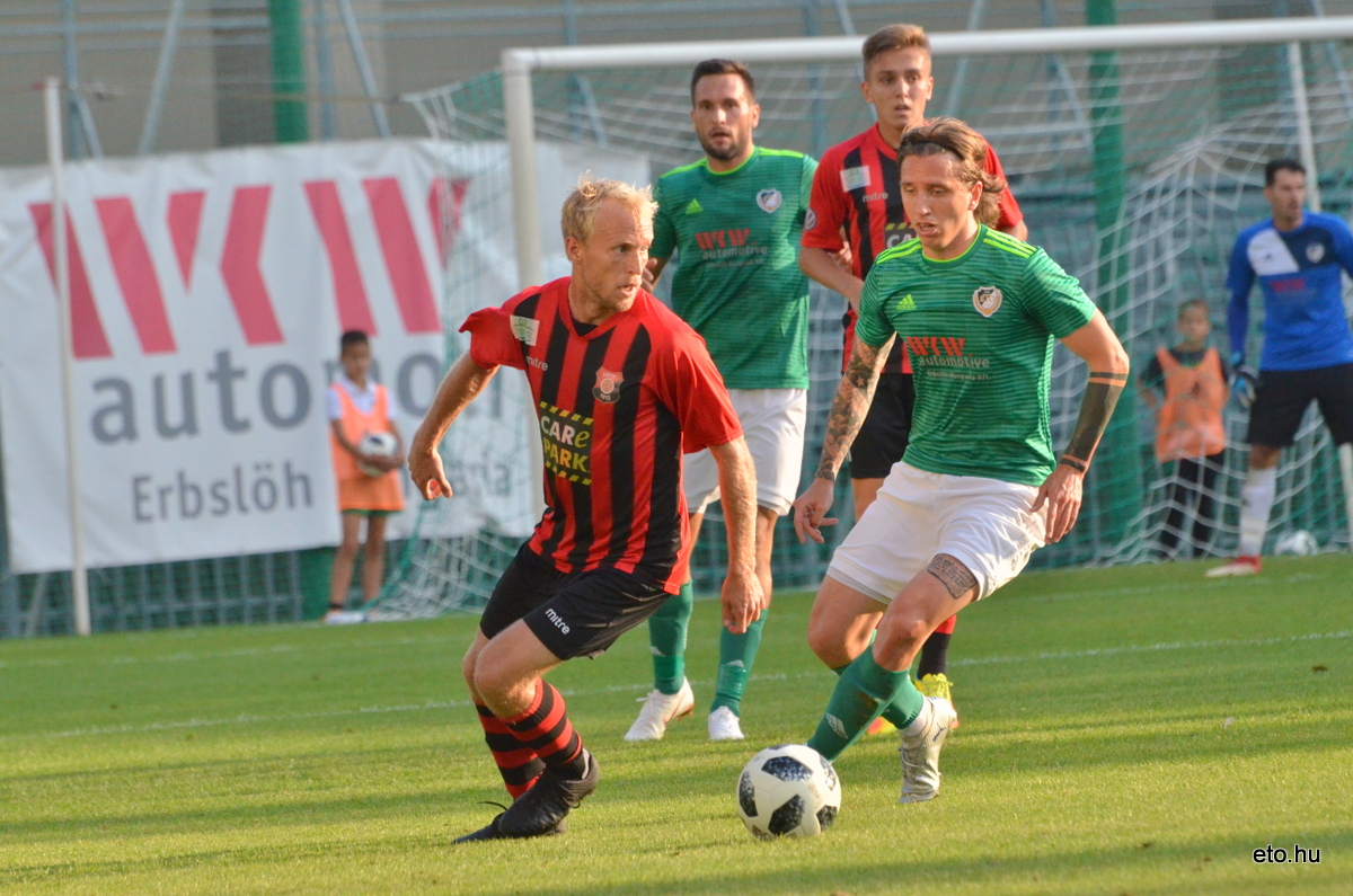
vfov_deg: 3.5
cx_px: 676
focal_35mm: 390
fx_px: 14628
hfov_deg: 5.3
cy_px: 448
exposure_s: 1/3200
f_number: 7.1
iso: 2200
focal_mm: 260
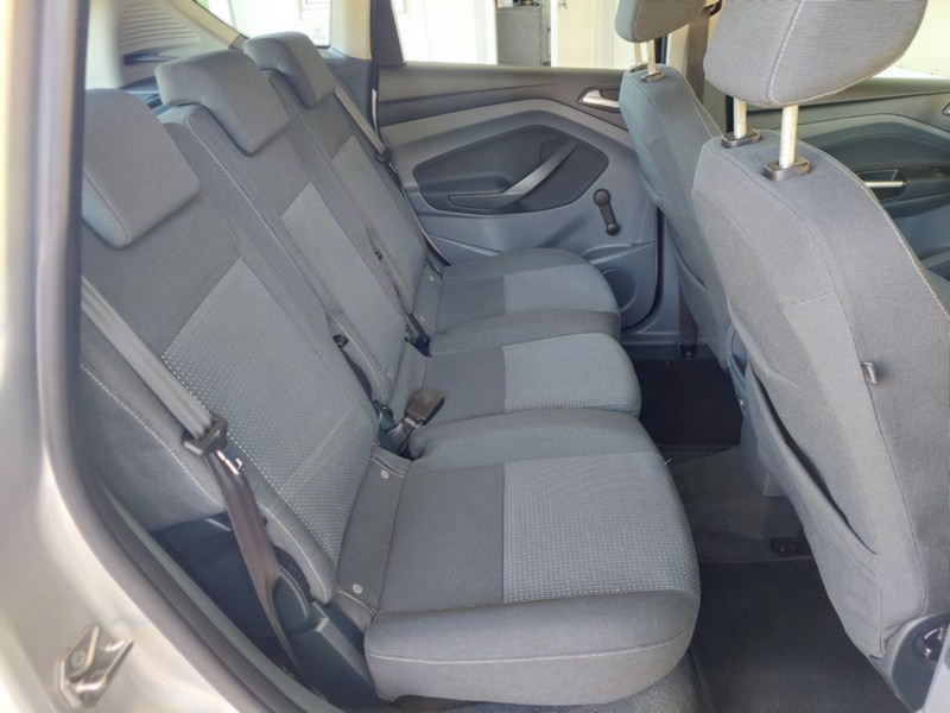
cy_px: 356
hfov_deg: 69.4
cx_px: 475
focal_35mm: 25
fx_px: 686
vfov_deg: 54.9
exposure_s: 1/50
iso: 320
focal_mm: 5.23
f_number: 1.8
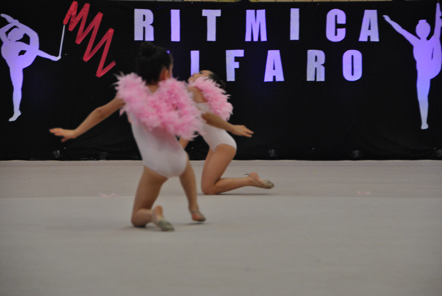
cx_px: 221
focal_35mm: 129
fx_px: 1586
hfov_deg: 15.9
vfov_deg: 10.7
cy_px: 148
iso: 800
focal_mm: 86
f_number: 5.3
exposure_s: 1/200
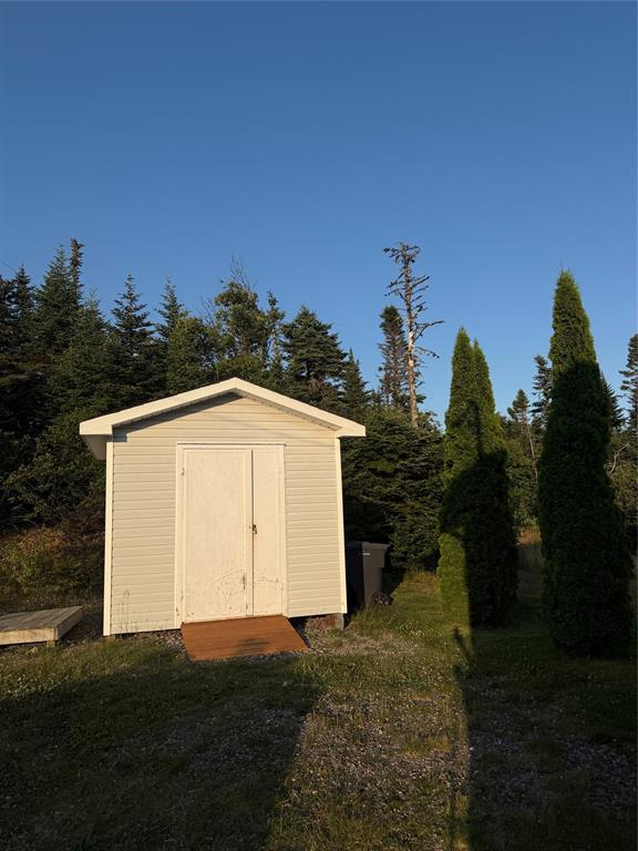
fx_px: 590
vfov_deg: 71.6
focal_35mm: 24
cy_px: 426
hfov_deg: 56.8
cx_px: 319
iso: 80
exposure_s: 1/4975
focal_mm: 6.76
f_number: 1.78
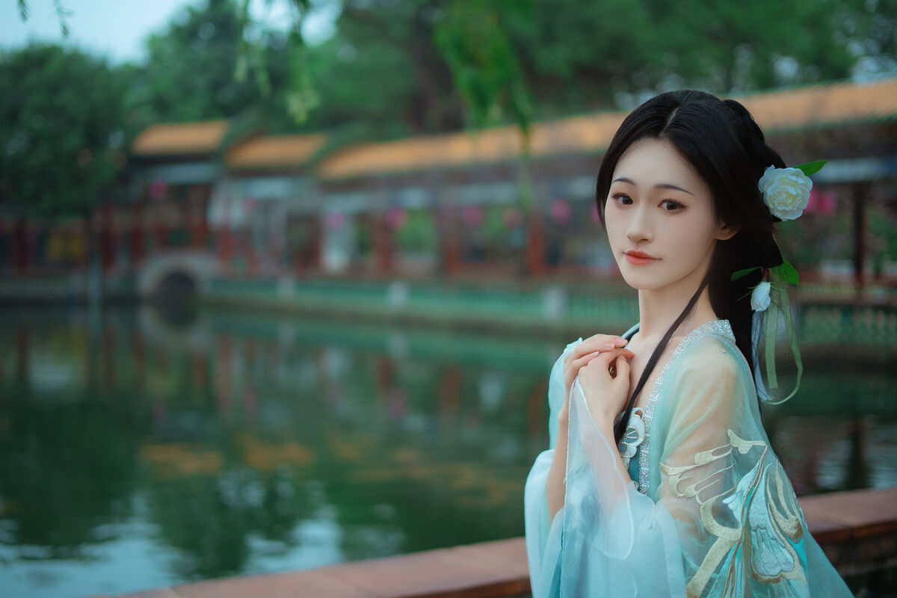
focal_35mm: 50
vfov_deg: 27.0
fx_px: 1246
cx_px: 448
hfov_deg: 39.6
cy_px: 299
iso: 500
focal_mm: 50
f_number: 1.8
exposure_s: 1/320
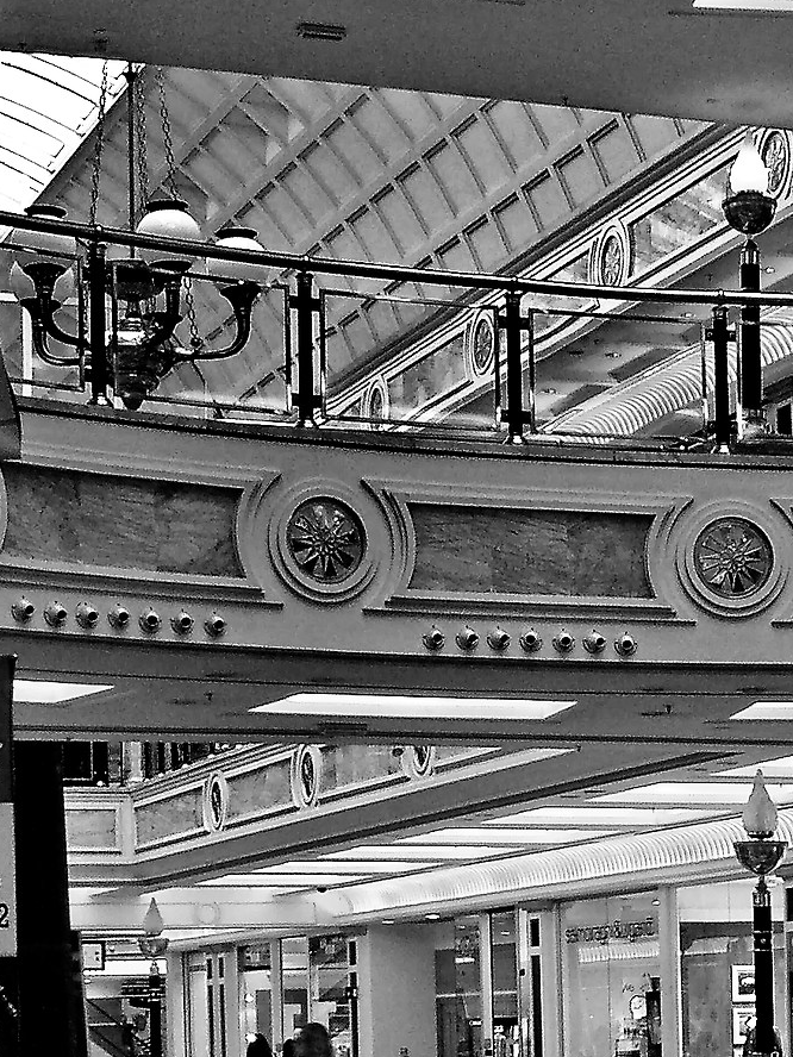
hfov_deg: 14.4
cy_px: 1070
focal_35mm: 100
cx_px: 875
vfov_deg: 19.1
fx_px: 3054
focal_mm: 7.7
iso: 50
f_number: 3.5
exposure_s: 1/25
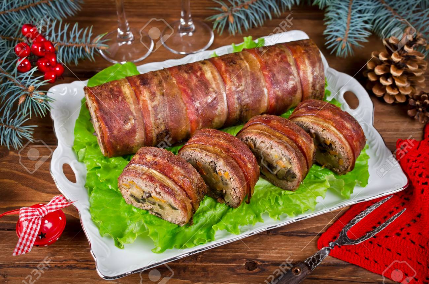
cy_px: 142
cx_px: 214
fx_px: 624
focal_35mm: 52
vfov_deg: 25.6
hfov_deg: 37.9
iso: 100
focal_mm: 35
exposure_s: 1/125
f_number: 7.1
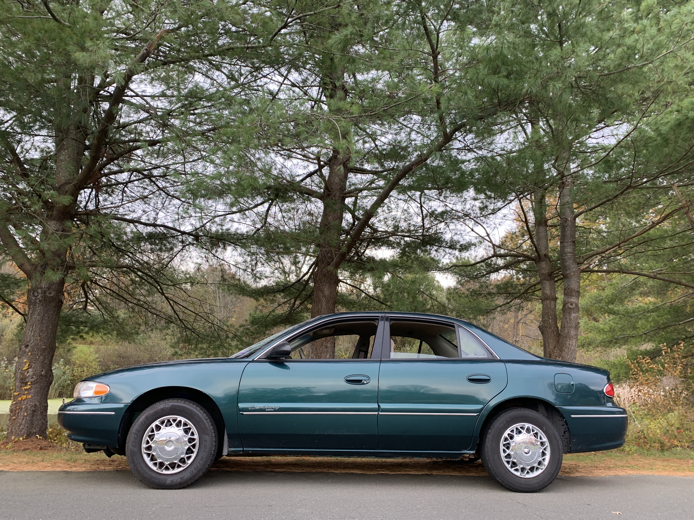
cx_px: 347
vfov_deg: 53.1
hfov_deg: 67.3
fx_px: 521
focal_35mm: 26
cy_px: 260
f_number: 1.8
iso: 40
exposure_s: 1/121
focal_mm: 4.25
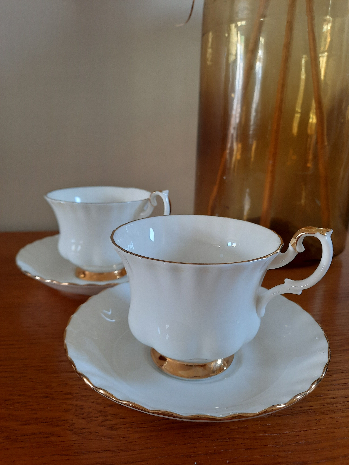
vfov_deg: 69.4
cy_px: 232
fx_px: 336
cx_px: 174
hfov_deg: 54.9
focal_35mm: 25
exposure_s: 1/50
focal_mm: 4.6
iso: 200
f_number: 2
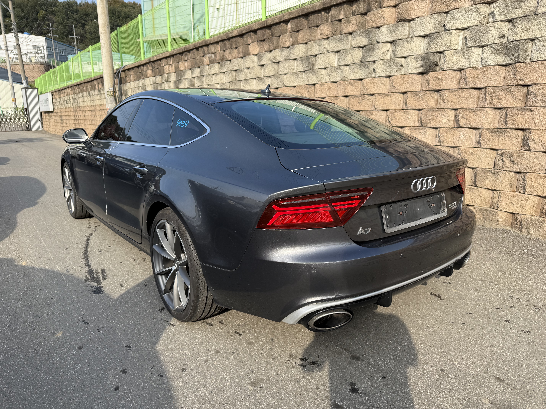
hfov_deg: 71.6
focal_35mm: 24
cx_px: 273
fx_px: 379
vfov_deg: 56.8
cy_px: 204
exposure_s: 1/2169
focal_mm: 6.76
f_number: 1.78
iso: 80
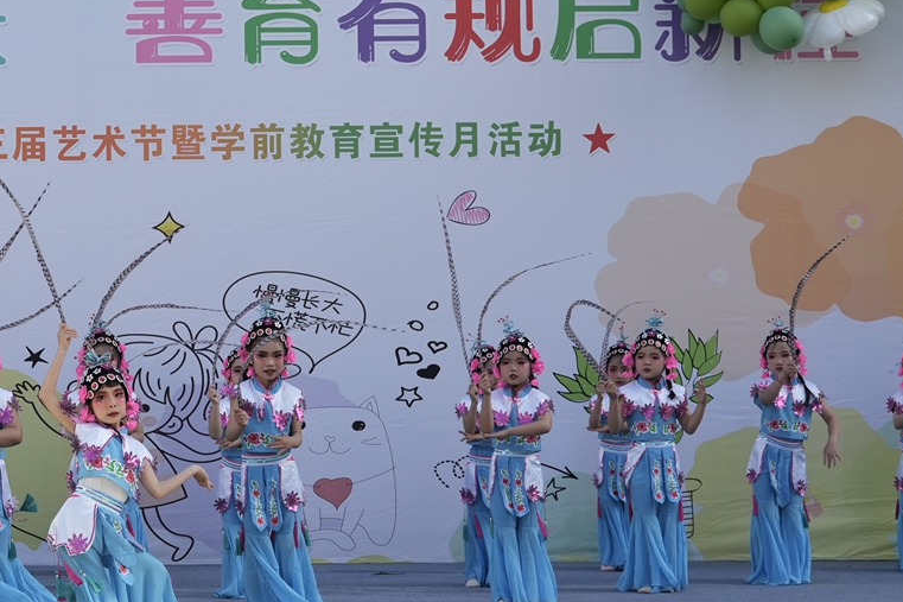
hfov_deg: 20.7
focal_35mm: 97
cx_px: 119
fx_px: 2432
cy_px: 271
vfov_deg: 14.1
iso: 200
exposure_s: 1/400
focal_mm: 41
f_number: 5
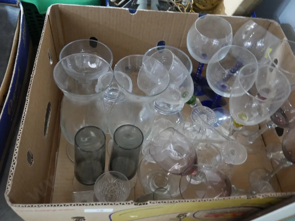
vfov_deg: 44.2
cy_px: 110
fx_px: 273
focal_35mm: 32
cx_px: 148
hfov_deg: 56.8
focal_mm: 16
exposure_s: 1/15
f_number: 3.6
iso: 3200
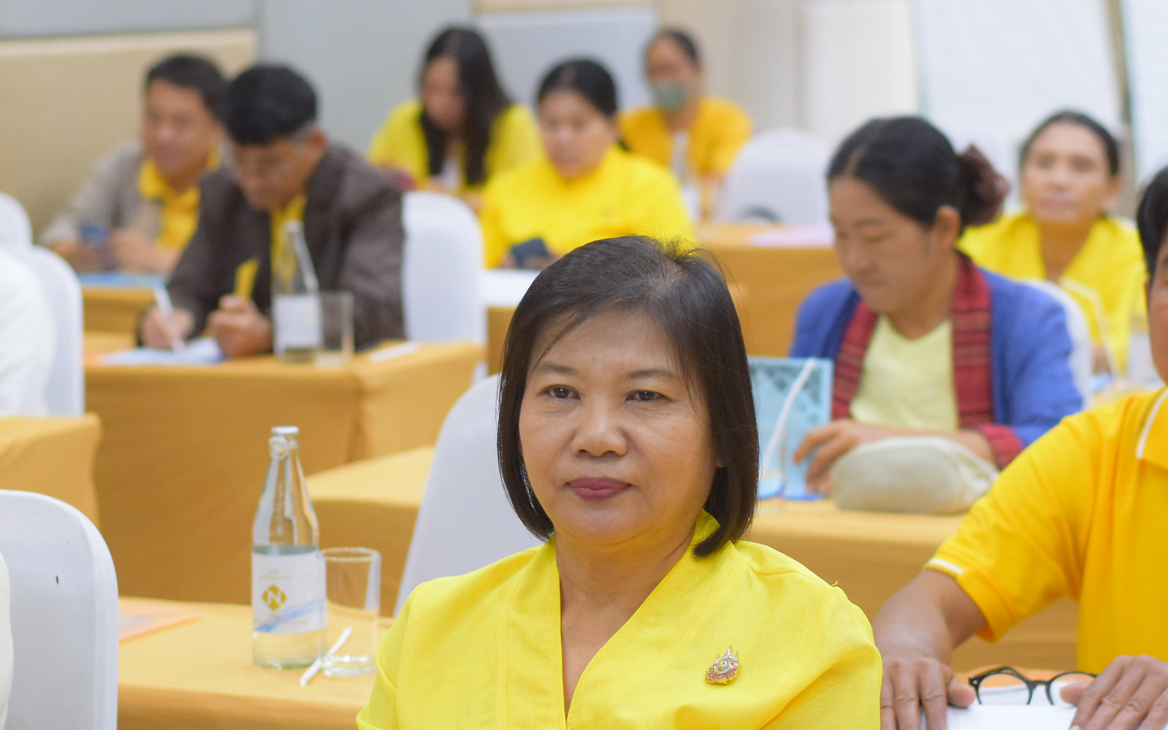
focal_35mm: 109
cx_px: 663
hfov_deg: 19.1
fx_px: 3470
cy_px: 450
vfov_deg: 12.0
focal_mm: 50
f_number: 3.2
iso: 2000
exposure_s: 1/80
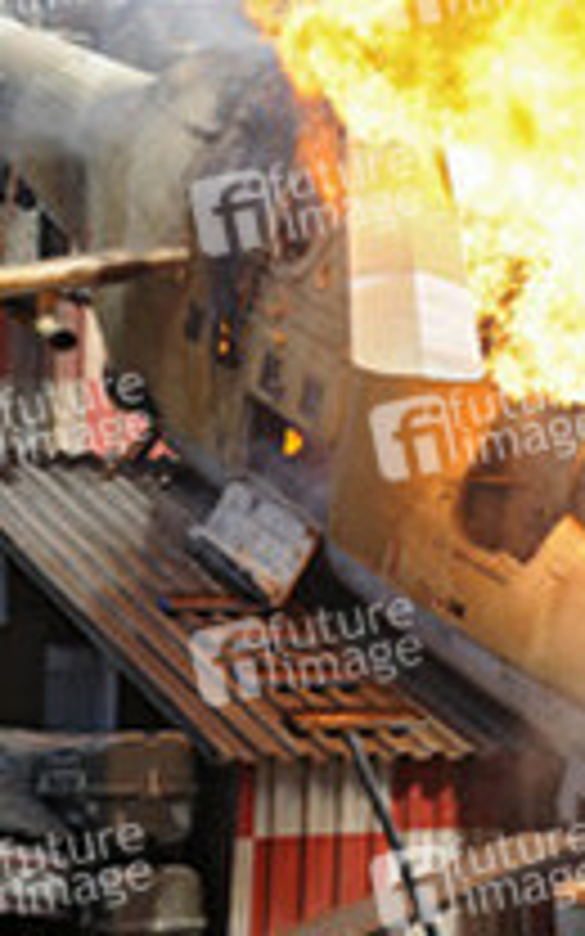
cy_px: 315
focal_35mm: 97
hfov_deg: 13.5
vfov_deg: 21.3
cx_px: 367
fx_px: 2474
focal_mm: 44
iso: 320
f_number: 6.3
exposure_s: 1/400
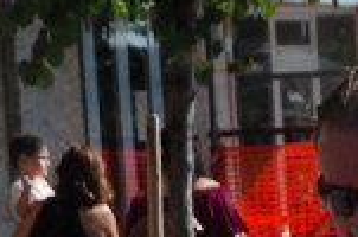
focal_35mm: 449
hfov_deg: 4.6
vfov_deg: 3.0
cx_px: 345
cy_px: 576
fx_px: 4456
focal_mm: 75
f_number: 7.1
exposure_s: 1/2000
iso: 1000
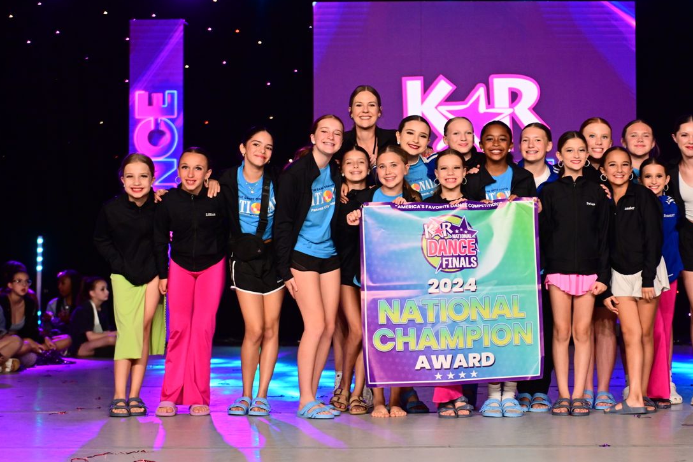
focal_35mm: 80
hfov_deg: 25.2
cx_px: 474
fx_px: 1540
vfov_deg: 17.0
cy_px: 183
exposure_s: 1/800
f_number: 2.8
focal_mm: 58
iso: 2000
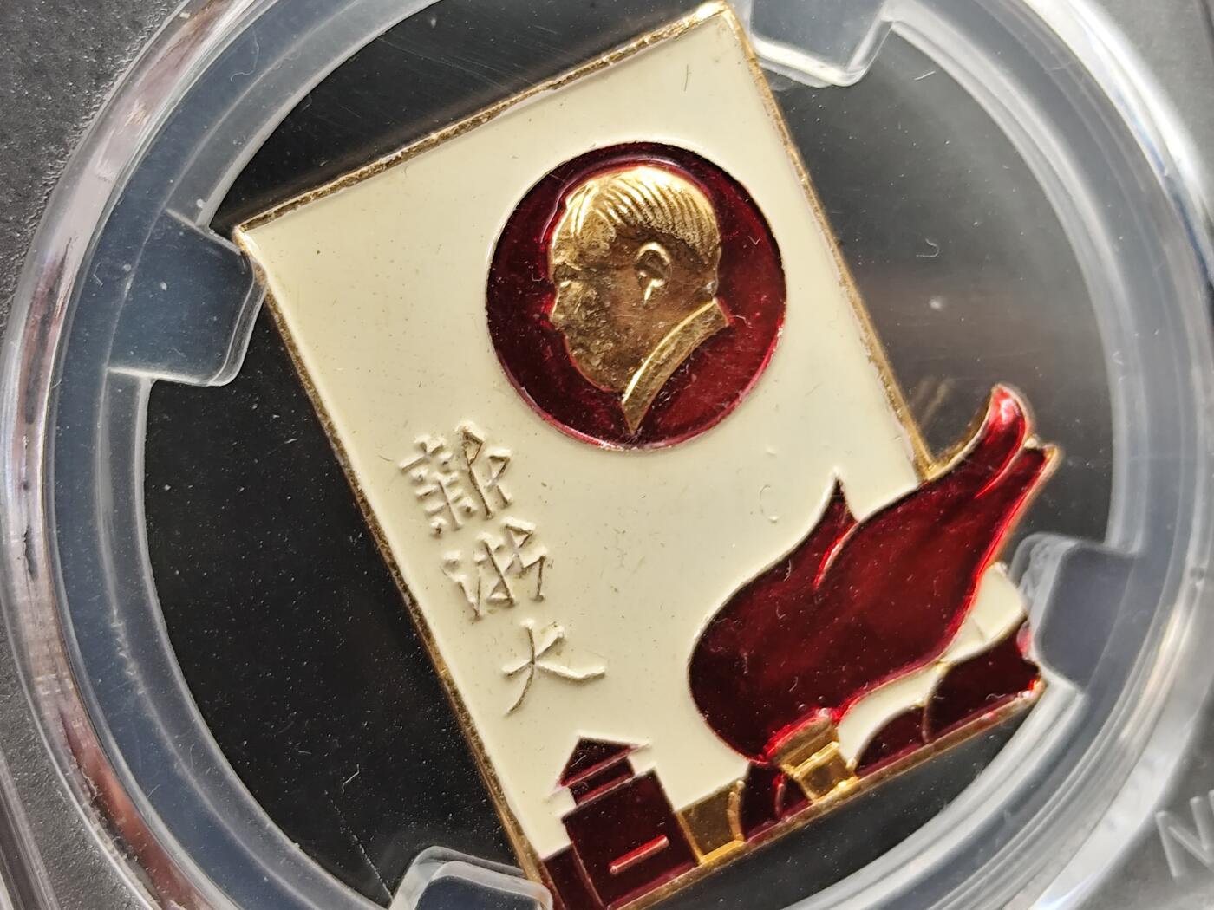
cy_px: 455
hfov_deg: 24.1
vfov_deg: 18.2
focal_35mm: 81
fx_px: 2841
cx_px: 607
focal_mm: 6.14
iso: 125
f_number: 1.65
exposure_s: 1/100
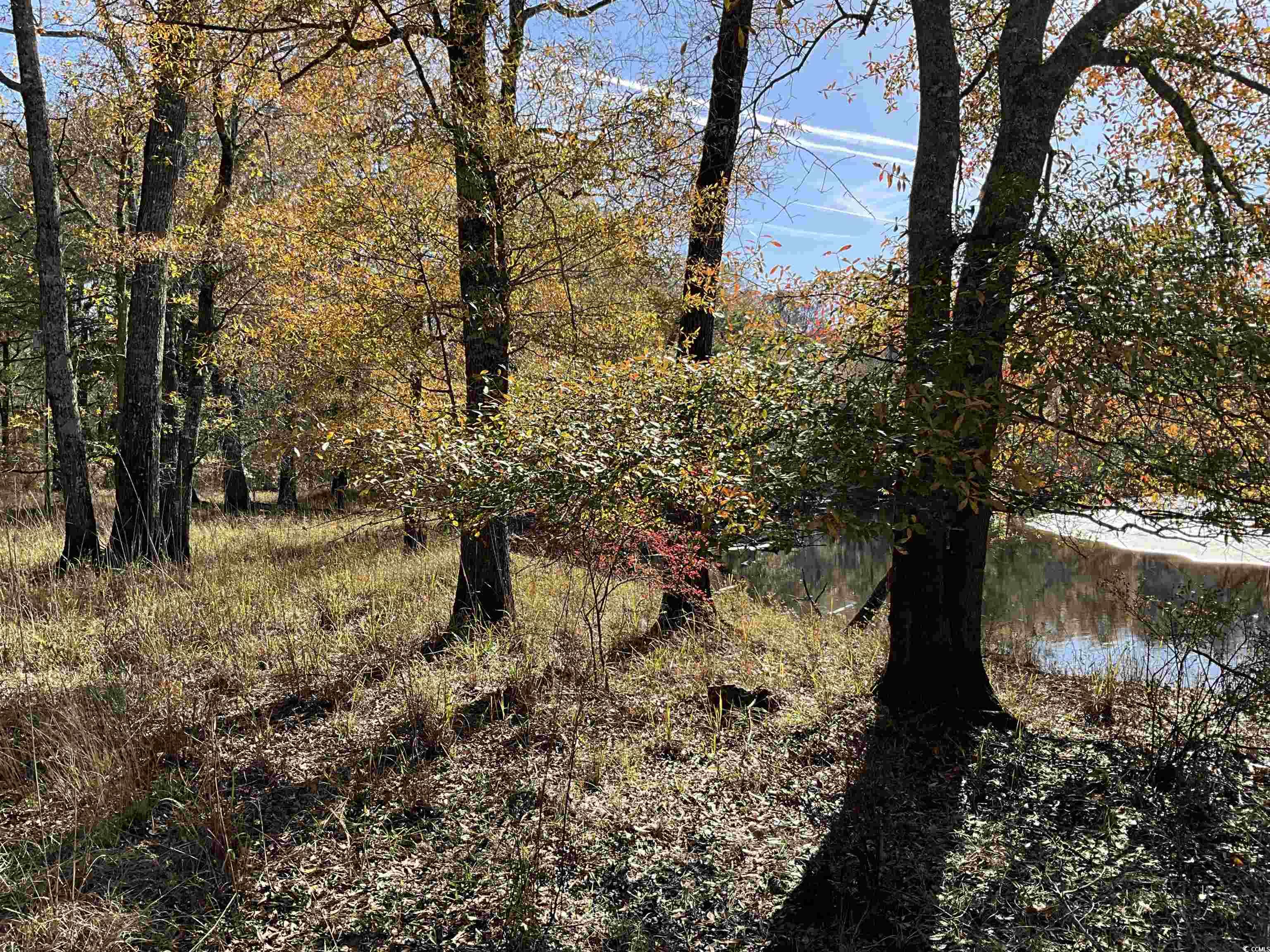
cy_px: 476
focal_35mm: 29
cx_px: 635
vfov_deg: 48.2
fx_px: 1064
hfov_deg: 61.7
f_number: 1.8
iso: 25
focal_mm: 3
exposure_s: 1/620
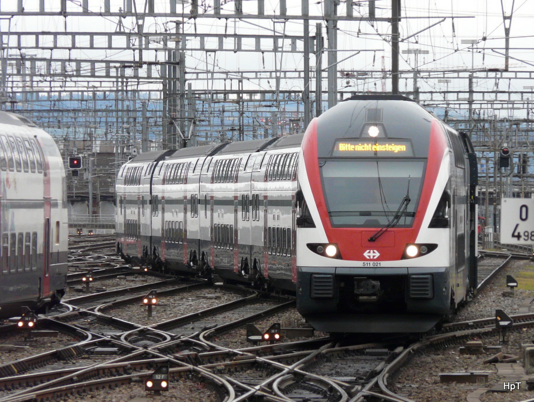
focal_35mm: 294
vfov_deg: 5.1
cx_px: 267
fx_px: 4542
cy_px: 201
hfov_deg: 6.7
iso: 200
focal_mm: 48.2
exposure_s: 1/320
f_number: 4
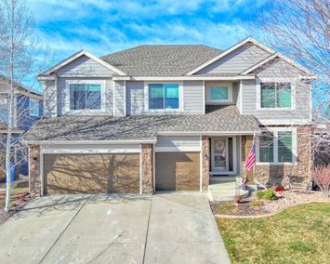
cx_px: 176
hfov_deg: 54.2
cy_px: 132
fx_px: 322
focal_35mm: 33
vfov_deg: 44.5
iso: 101
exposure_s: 1/1357
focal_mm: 10.6
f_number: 2.8
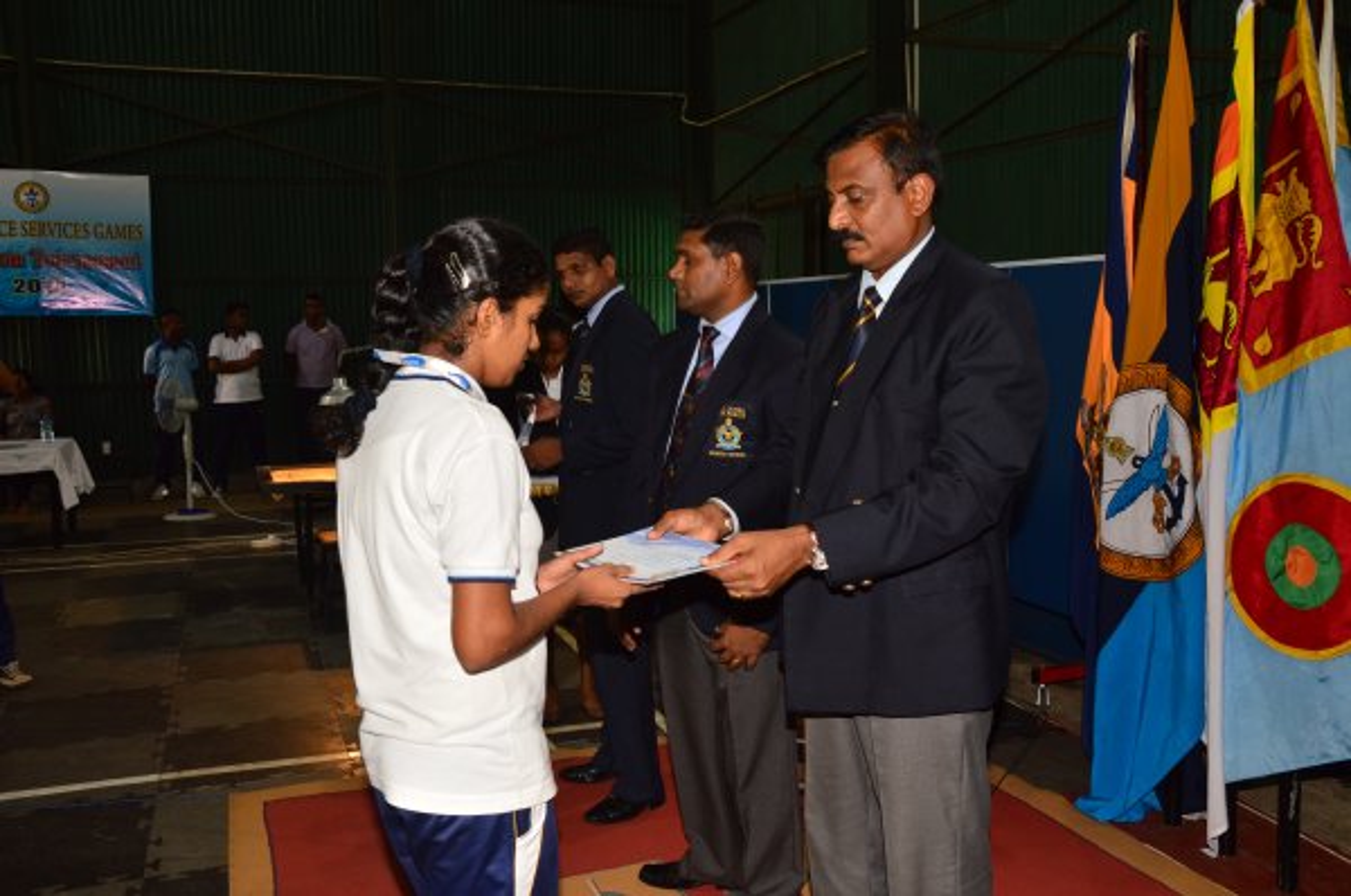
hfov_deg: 59.6
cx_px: 676
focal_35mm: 32
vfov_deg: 41.6
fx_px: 1180
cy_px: 448
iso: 400
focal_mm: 21
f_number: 5.6
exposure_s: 1/30
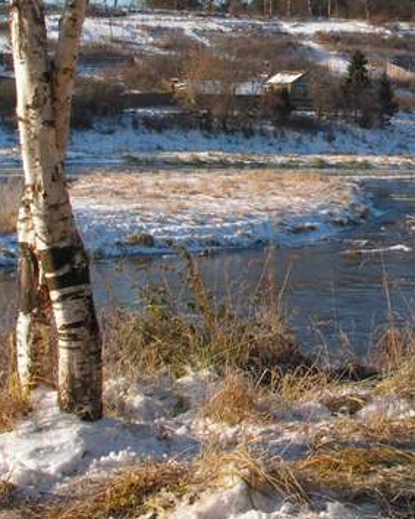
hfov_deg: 15.5
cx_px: 436
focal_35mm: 97
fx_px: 1490
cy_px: 89
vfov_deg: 19.5
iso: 50
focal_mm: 7.4
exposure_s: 1/100
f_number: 8
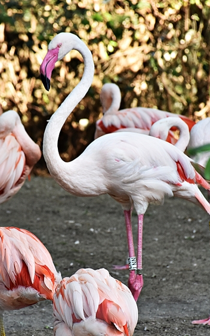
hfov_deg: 3.4
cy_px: 197
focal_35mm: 389
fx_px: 3561
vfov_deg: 5.4
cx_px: 65
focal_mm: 140
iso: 800
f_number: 5.6
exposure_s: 1/160
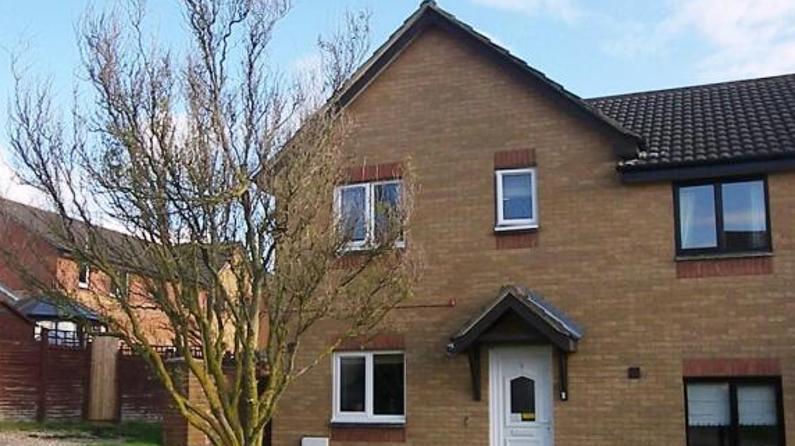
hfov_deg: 50.5
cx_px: 395
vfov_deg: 29.5
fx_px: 843
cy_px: 279
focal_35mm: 40
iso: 400
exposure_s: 1/2000
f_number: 3.2
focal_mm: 7.7
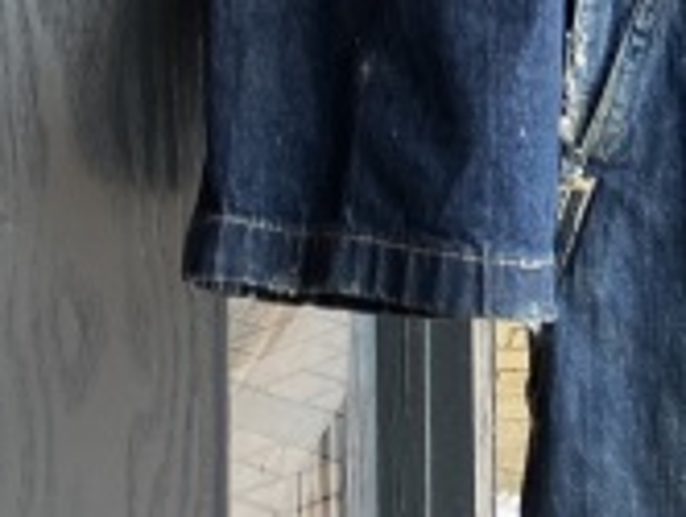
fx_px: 2342
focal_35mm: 118
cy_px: -436
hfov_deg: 16.0
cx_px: 822
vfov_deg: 11.6
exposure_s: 1/100
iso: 32
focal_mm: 3.99
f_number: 1.8
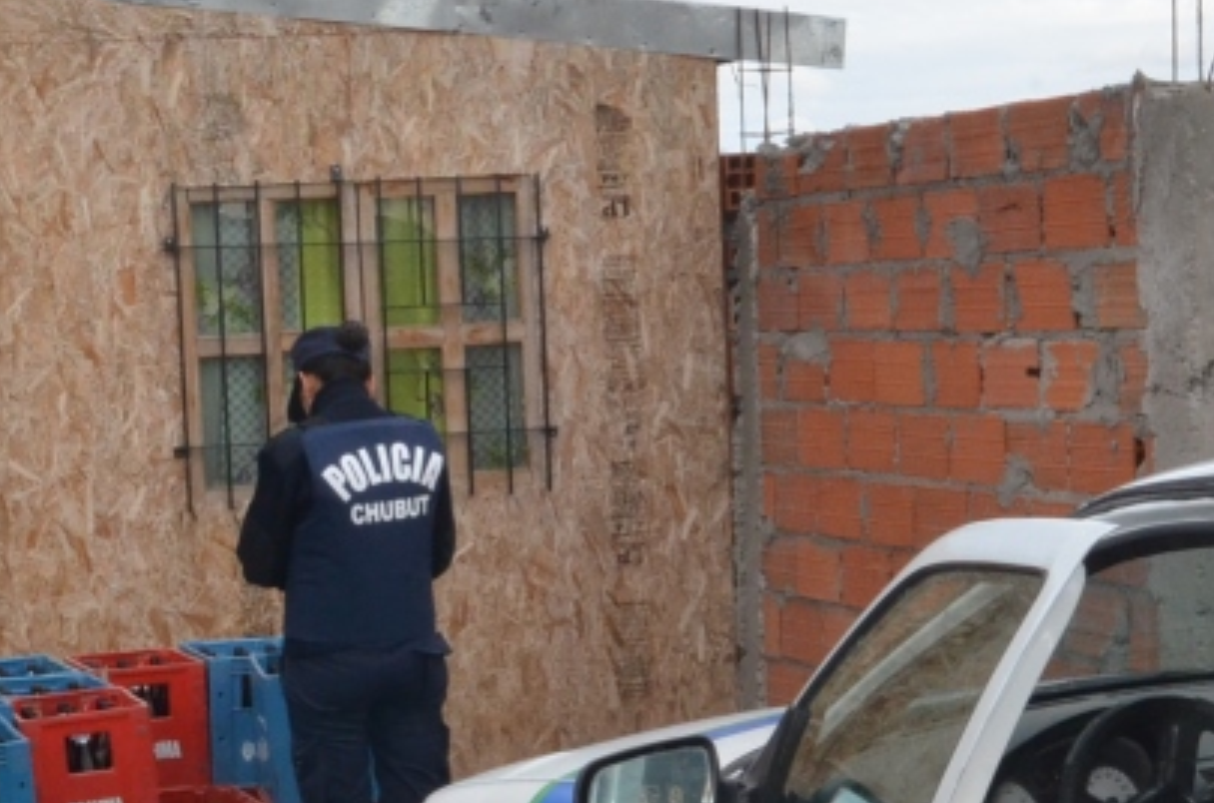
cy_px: 698
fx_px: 3062
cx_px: 285
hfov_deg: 22.2
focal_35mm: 91
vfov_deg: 14.8
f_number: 29
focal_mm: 24
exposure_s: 1/250
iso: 1600
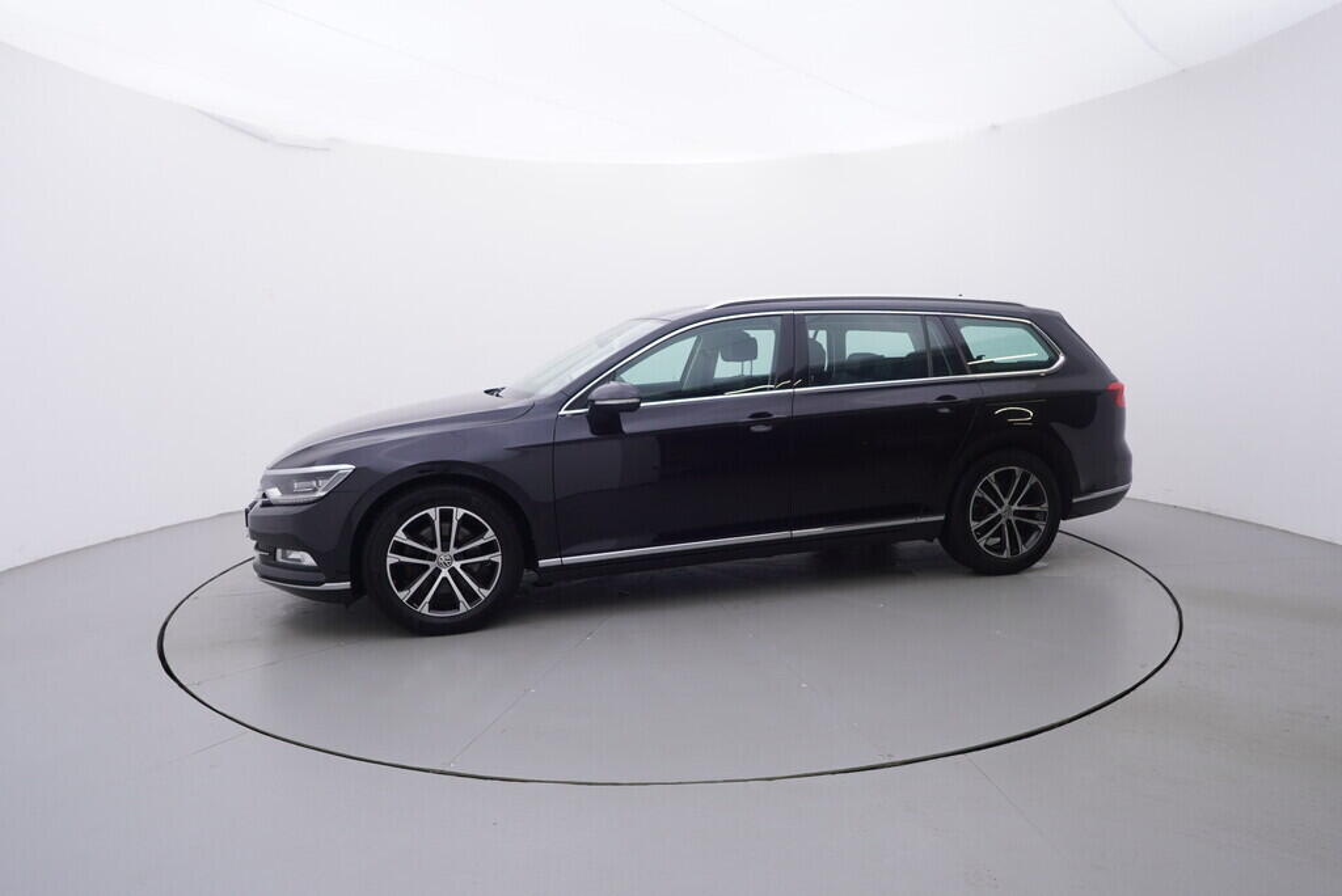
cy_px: 448
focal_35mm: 22
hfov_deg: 77.3
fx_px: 839
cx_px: 671
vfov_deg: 56.2
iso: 200
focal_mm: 15
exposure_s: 1/80
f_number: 5
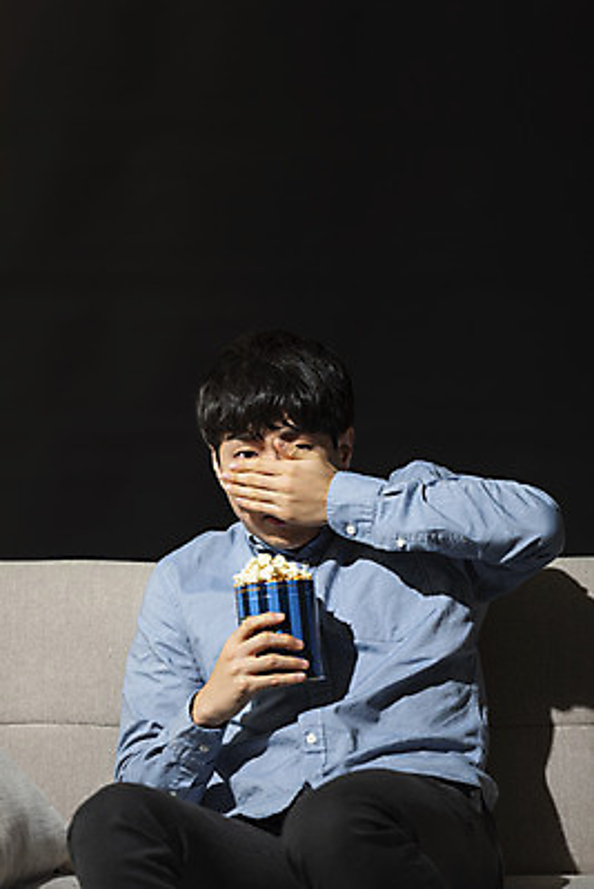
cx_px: 297
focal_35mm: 195
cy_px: 444
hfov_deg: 7.0
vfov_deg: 10.5
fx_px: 4822
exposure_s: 1/125
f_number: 3.5
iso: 100
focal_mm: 195
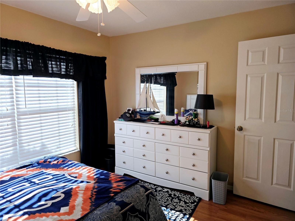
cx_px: 148
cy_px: 110
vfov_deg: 58.9
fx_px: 196
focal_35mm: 23
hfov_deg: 73.9
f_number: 1.7
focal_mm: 6.3
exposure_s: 1/120
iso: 50
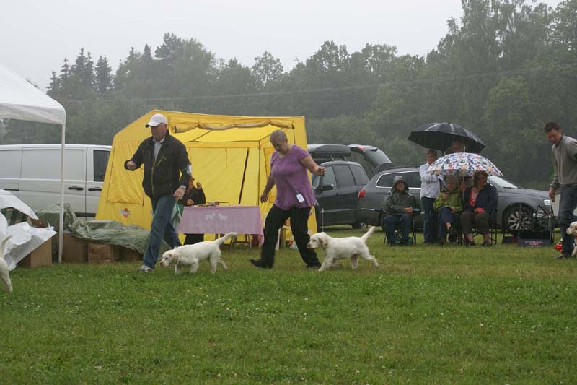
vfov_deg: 20.2
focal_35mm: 68
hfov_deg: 29.9
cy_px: 192
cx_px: 288
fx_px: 1082
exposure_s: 1/80
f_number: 5.6
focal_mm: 45
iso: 100
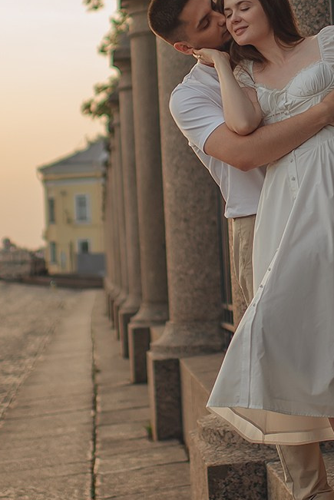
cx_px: 276
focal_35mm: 103
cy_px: 51
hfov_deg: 13.2
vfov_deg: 19.5
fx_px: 1431
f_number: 1.4
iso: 100
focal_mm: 35
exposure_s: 1/500
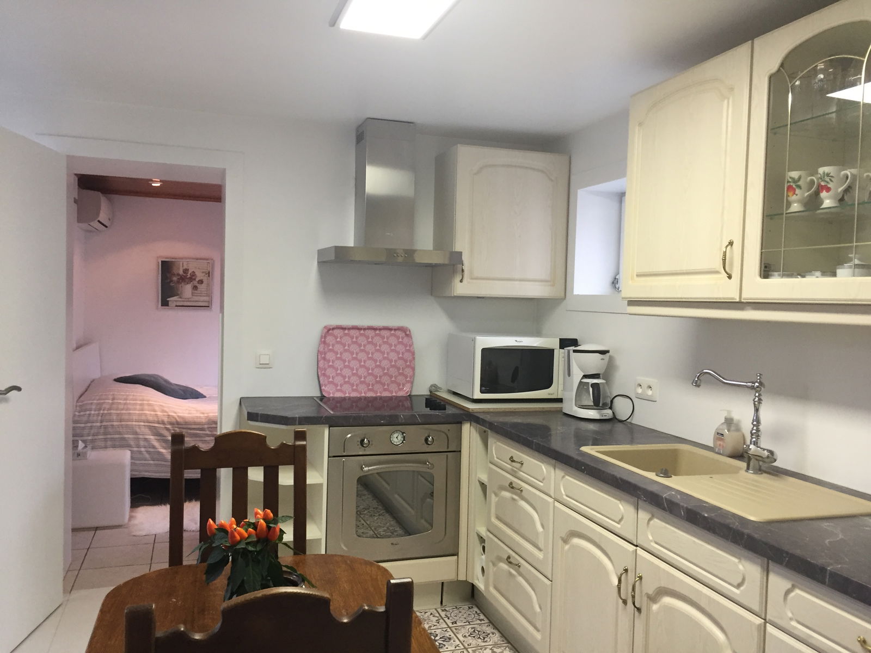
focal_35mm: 29
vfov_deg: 48.2
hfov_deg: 61.7
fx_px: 730
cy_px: 326
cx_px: 436
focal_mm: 4.15
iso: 80
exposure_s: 1/33
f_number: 2.2
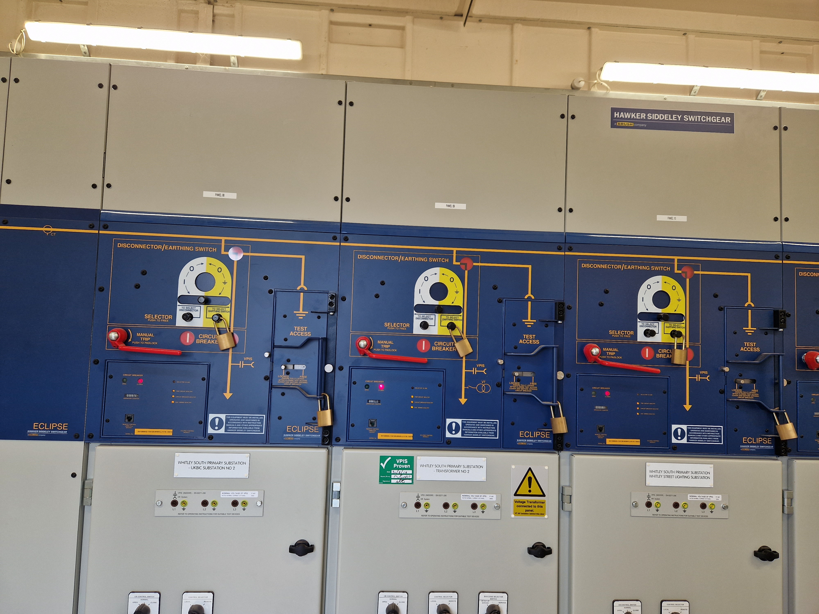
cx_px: 410
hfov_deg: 73.9
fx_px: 544
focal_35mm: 23
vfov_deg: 58.9
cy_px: 307
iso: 50
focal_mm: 5.4
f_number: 1.8
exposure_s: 1/100
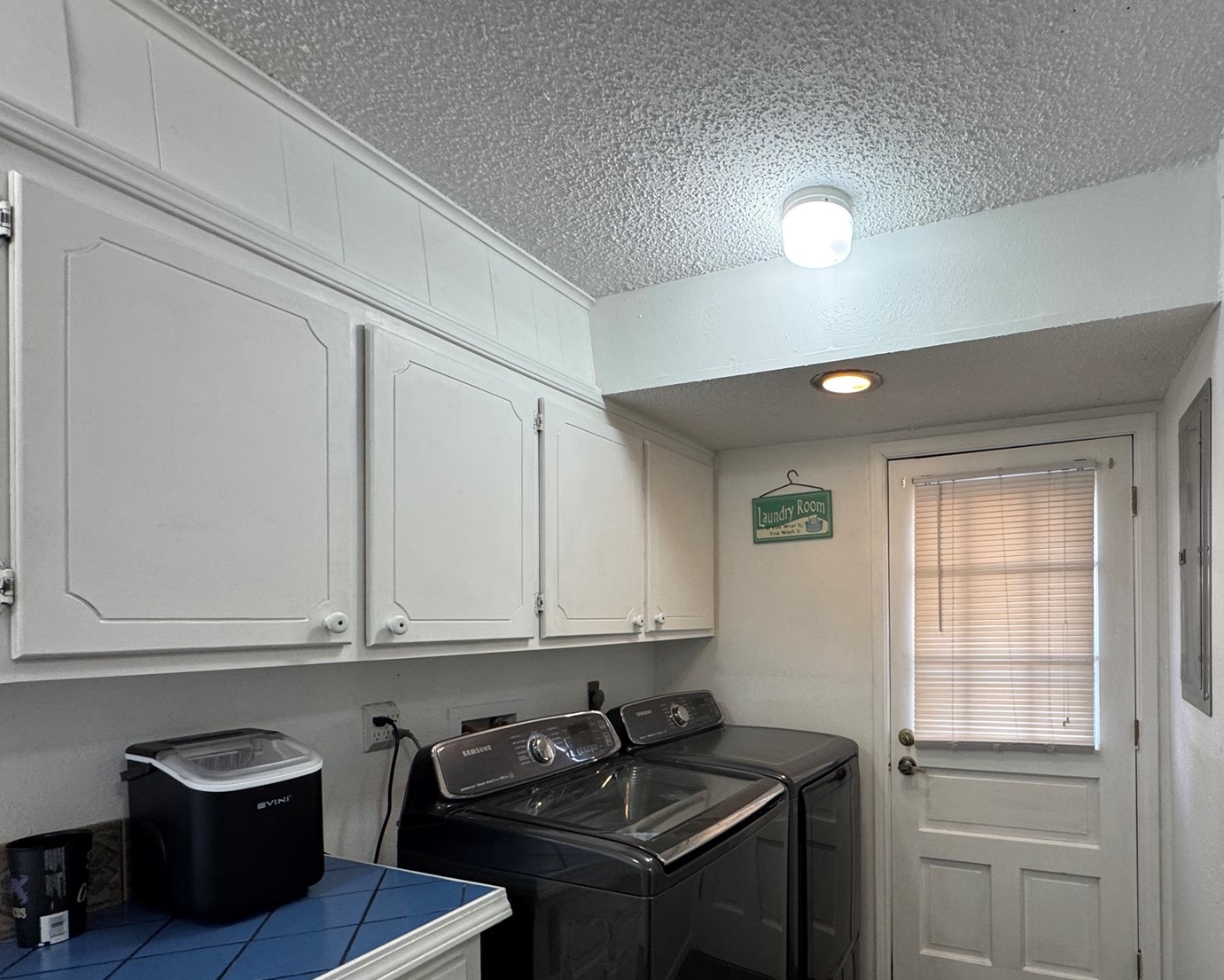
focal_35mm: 19
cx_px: 771
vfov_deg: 69.6
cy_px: 622
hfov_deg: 81.6
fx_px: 688
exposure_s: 1/60
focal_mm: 2.22
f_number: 2.2
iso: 200
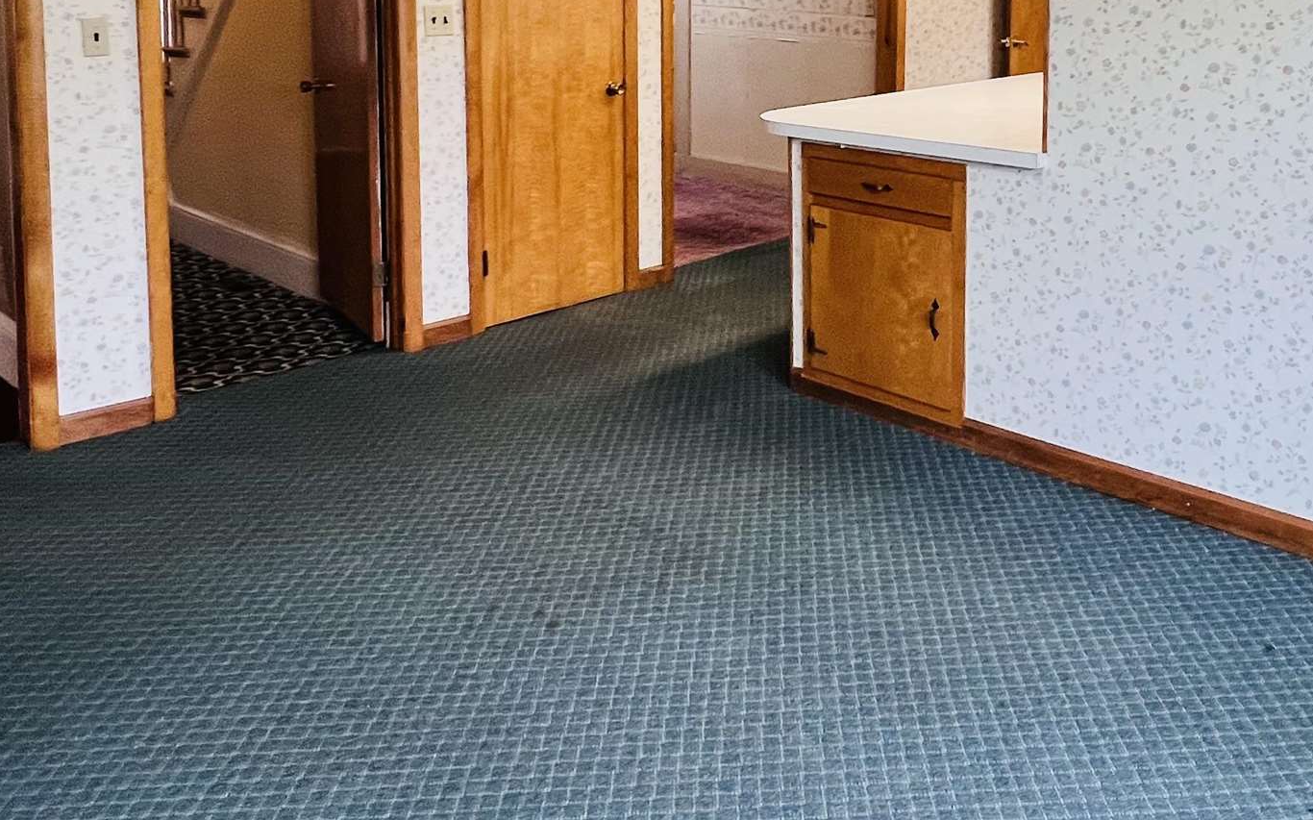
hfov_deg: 60.0
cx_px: 858
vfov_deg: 37.9
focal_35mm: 31
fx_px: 1109
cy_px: 83
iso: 200
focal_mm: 1.57
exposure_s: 1/120
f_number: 1.8
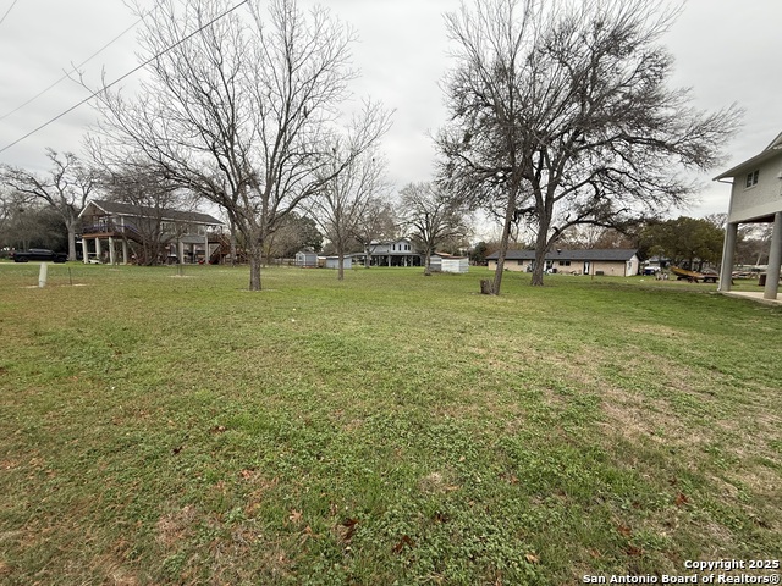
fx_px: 316
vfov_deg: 85.7
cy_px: 293
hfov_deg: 102.1
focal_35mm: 14
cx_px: 391
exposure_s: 1/160
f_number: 2.2
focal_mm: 2.22
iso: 50
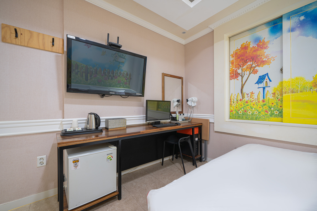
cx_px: 158
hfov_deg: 104.3
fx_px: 123
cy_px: 106
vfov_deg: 81.2
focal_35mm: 14
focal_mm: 14
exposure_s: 5
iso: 100
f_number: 11
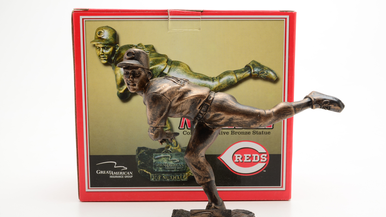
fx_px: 563
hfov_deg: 37.8
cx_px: 192
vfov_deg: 21.8
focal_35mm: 55
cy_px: 130
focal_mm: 34
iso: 100
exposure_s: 1/160
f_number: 18
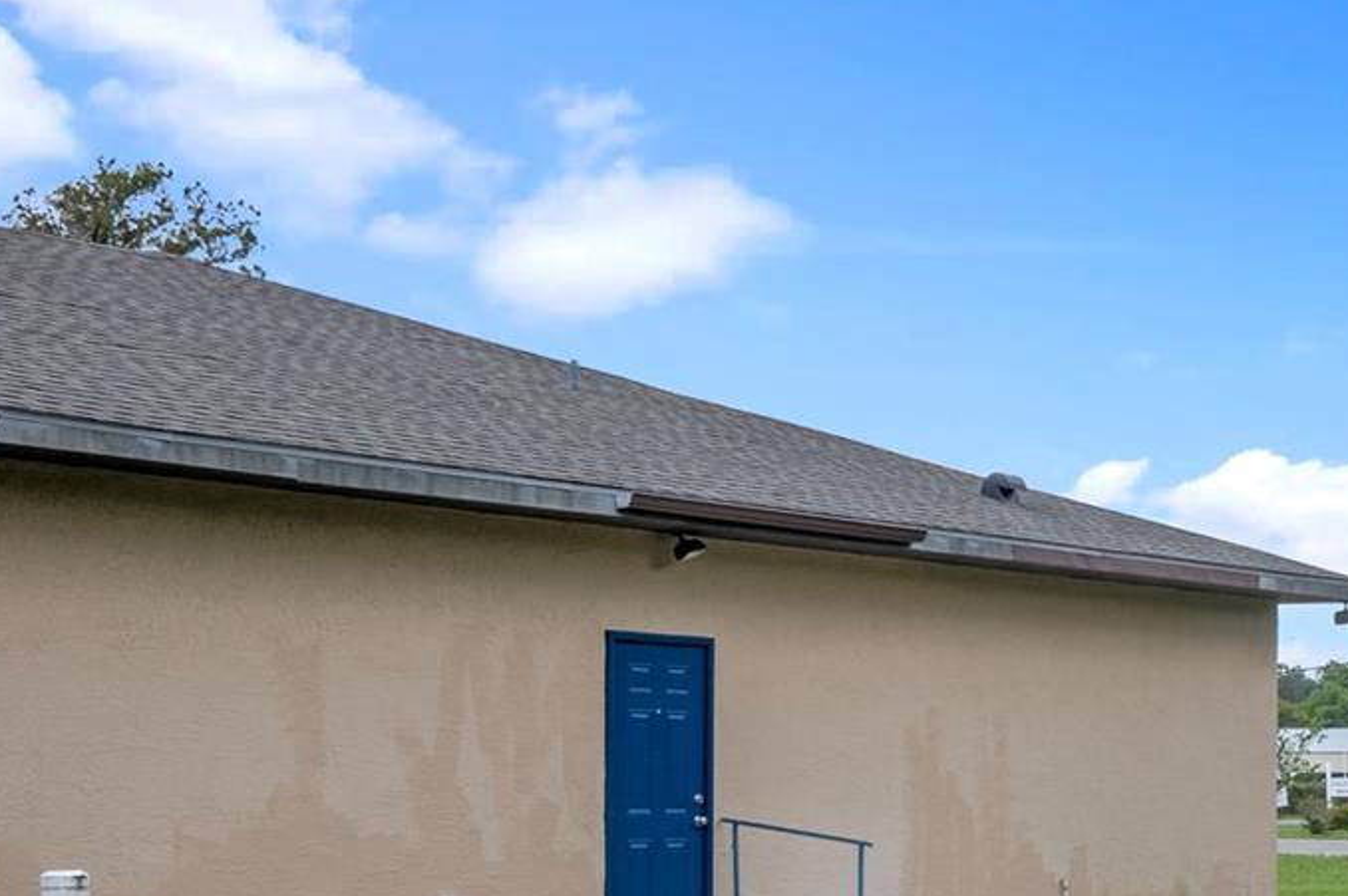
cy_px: 755
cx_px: 1344
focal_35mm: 85
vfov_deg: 15.9
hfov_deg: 23.0
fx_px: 3180
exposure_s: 1/60
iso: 160
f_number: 11
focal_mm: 24
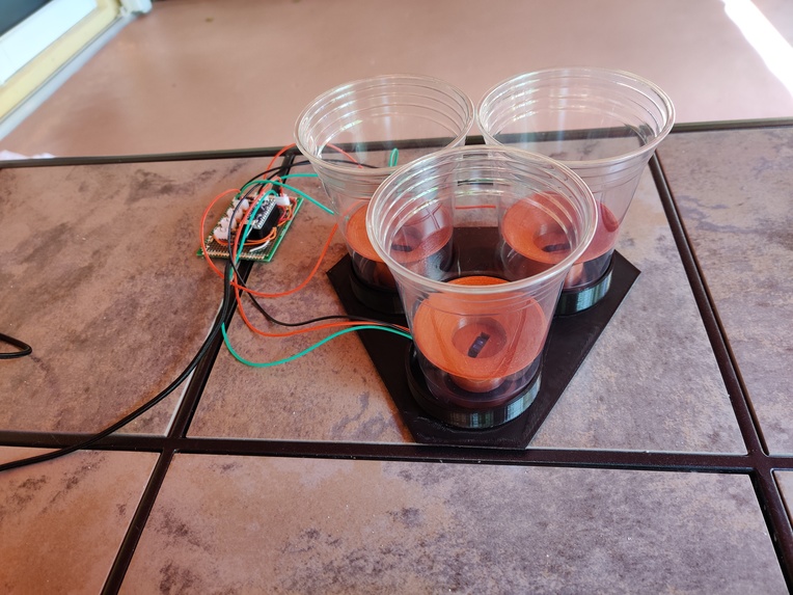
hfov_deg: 65.3
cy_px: 298
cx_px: 396
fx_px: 619
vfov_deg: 51.4
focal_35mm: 27
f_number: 1.65
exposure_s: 1/50
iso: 200
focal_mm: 4.75
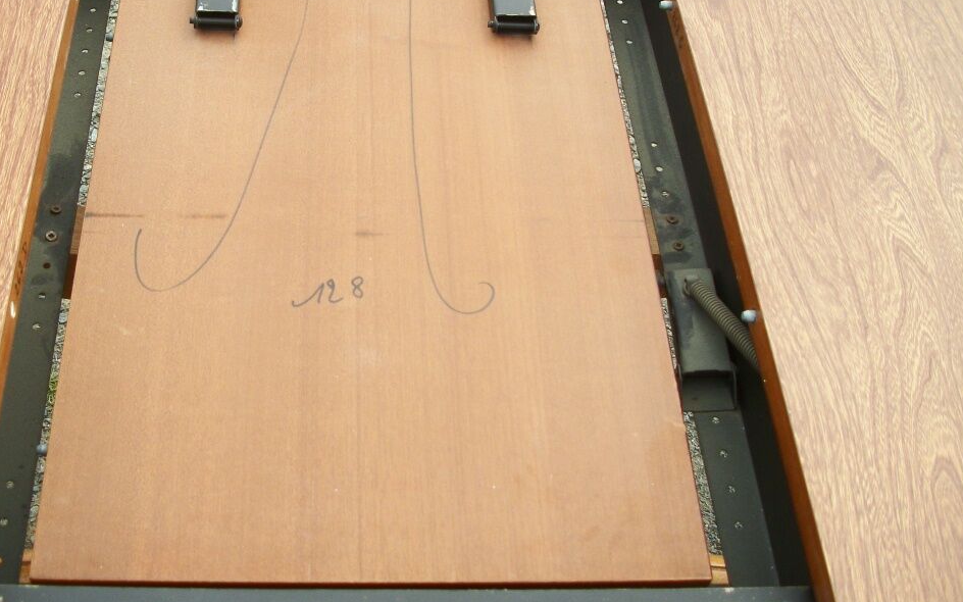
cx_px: 324
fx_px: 1207
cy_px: 236
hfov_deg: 42.9
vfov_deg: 27.9
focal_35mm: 46
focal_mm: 5.7
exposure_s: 1/320
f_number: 2.9
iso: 80
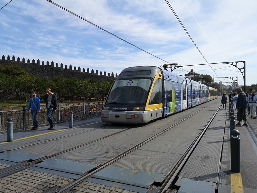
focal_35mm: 27
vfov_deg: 51.4
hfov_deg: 65.3
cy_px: 96
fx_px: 200
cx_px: 128
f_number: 1.8
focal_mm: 3.95
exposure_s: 1/2564
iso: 50
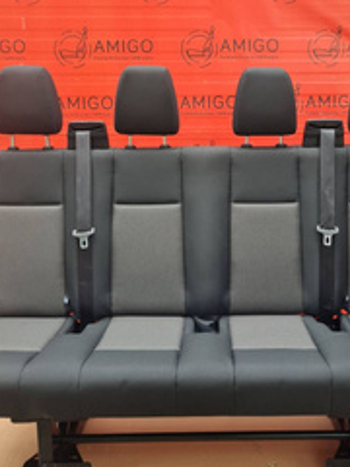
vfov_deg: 47.5
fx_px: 526
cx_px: 220
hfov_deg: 36.6
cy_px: 181
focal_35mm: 39
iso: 50
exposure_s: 1/140
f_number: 1.8
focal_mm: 5.4
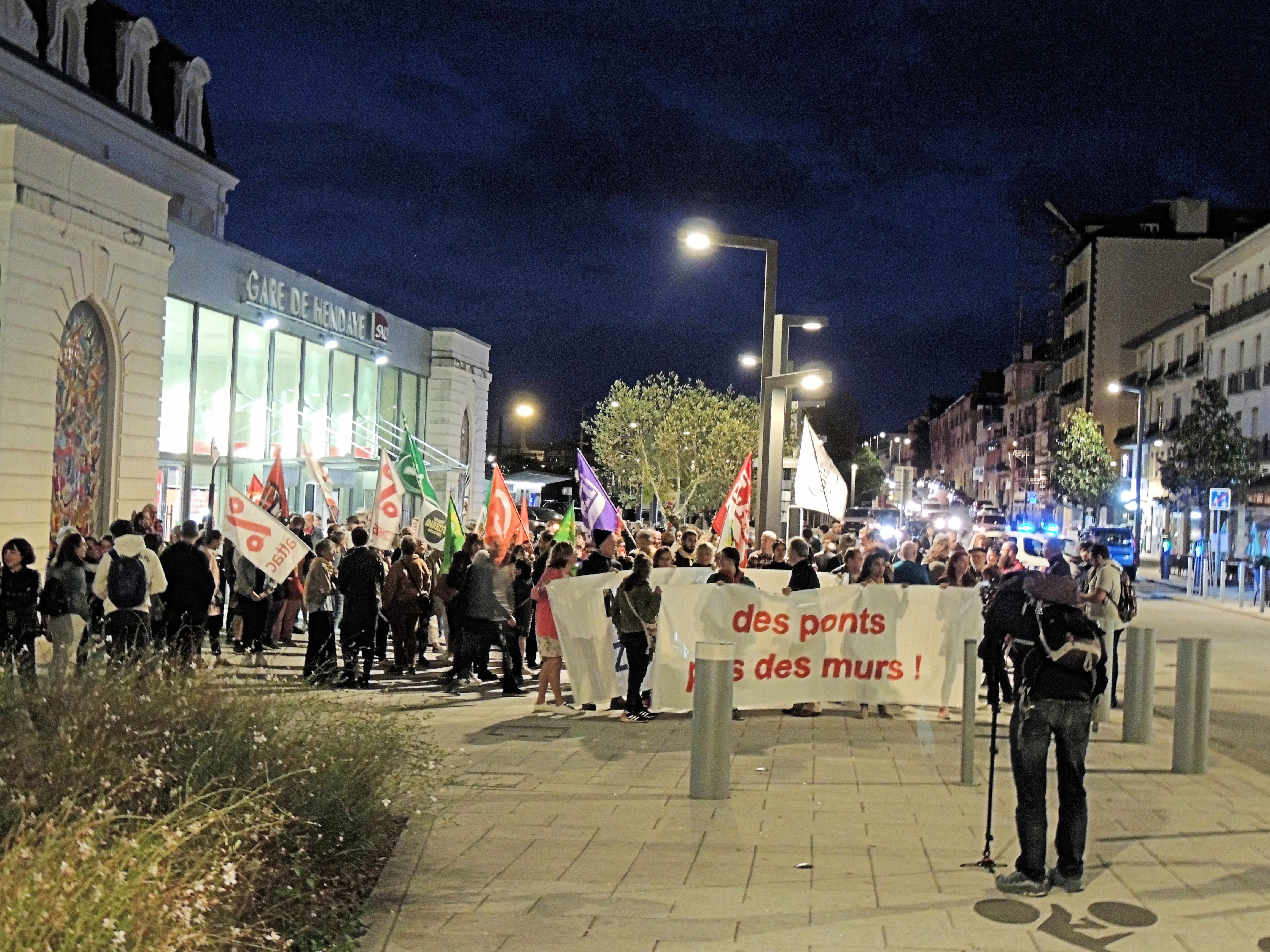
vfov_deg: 30.9
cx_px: 635
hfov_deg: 40.4
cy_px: 476
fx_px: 1724
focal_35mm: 47
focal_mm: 8.3
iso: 800
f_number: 3.5
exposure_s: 1/6
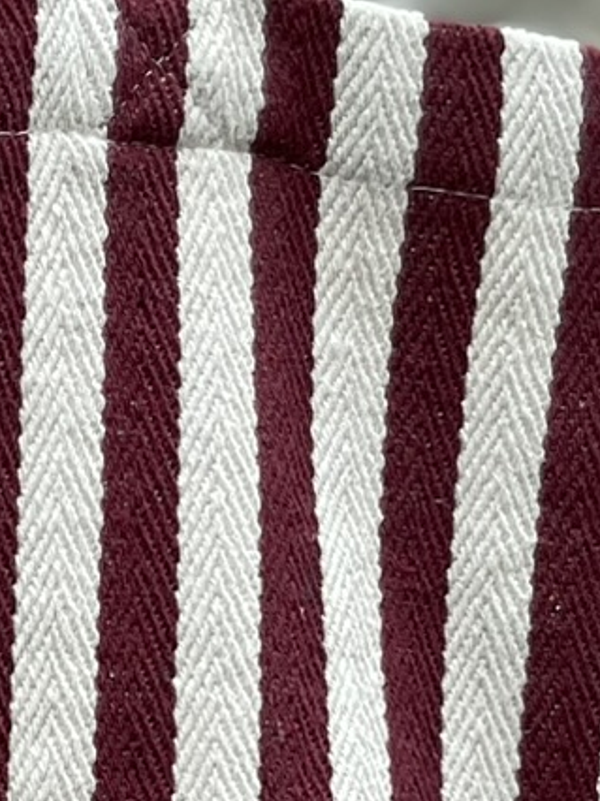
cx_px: -389
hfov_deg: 11.2
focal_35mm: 125
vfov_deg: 14.4
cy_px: 1320
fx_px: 2892
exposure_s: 1/121
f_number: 1.6
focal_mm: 4.2
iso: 64
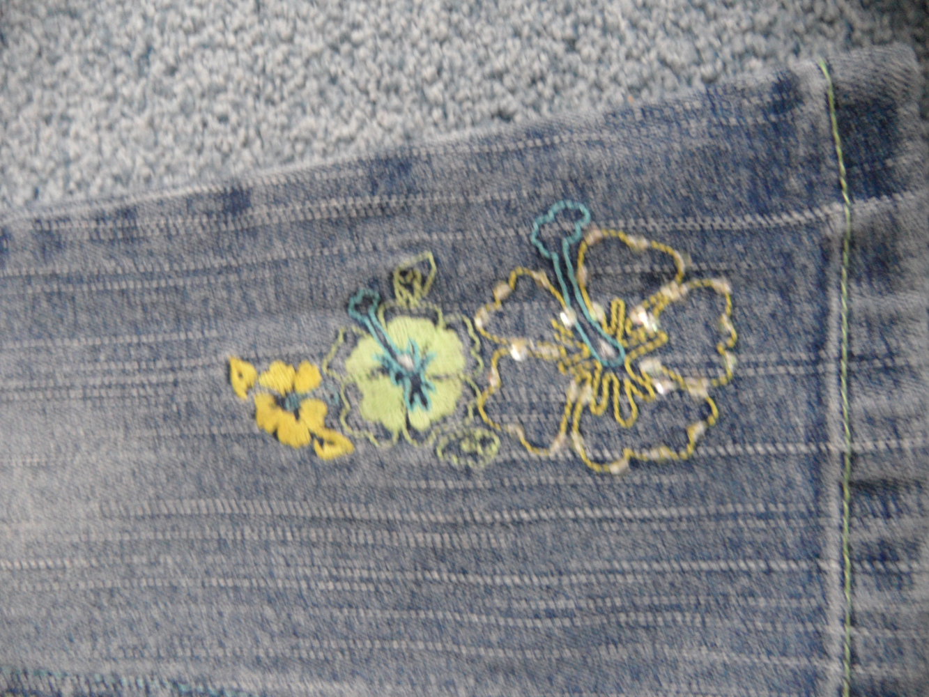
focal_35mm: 24
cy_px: 348
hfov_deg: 71.6
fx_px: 644
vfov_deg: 56.8
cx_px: 464
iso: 200
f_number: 2.9
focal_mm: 4.1
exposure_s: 1/30
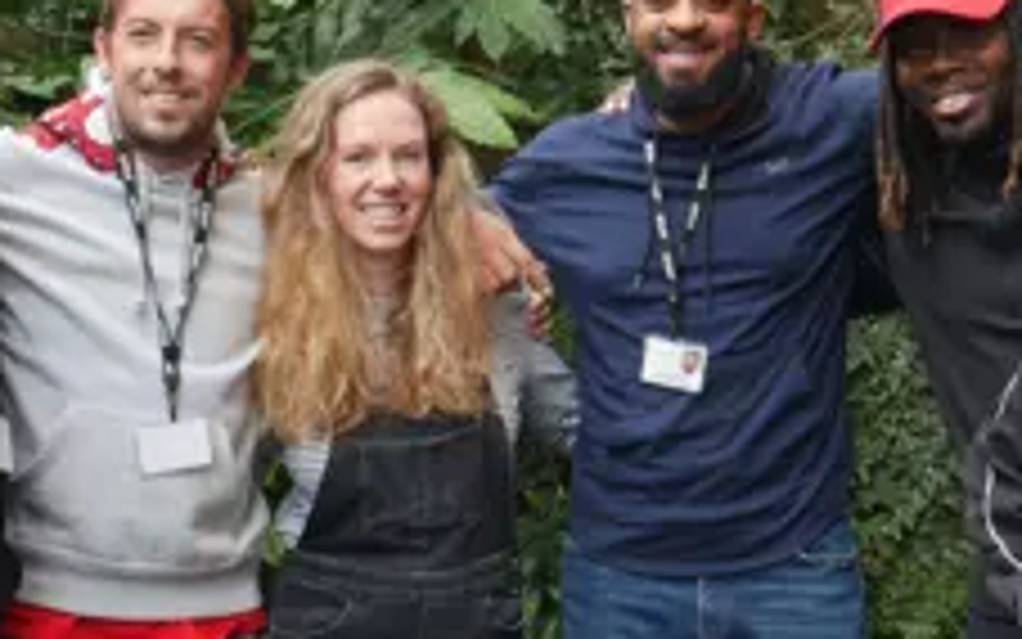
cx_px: 565
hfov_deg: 23.8
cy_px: 302
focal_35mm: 87
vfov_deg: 15.0
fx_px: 2424
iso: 200
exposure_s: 1/80
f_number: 5.1
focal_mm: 23
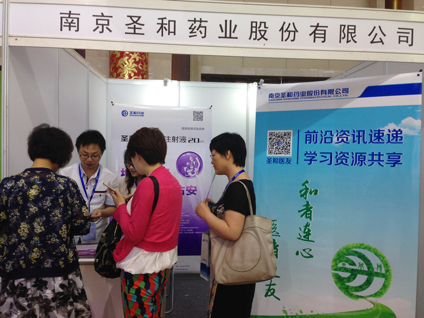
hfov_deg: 55.4
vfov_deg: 42.9
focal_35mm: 33
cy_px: 159
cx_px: 212
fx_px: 404
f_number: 2.4
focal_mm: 4.12
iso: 50
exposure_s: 1/40
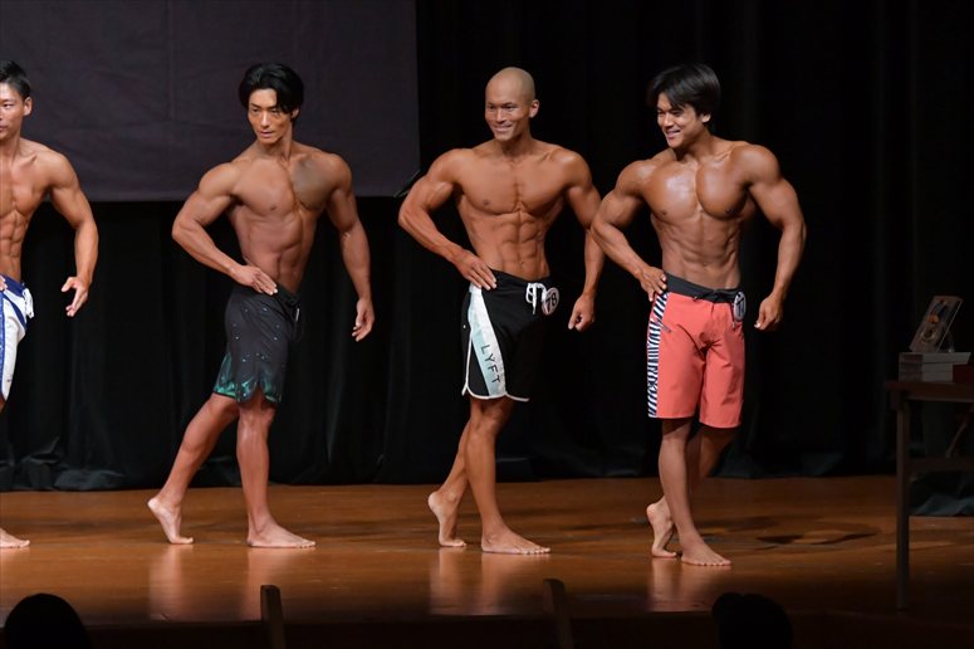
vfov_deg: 5.4
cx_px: 487
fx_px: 6896
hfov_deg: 8.1
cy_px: 324
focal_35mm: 255
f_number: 5.6
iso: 5000
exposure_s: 1/400
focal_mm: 170
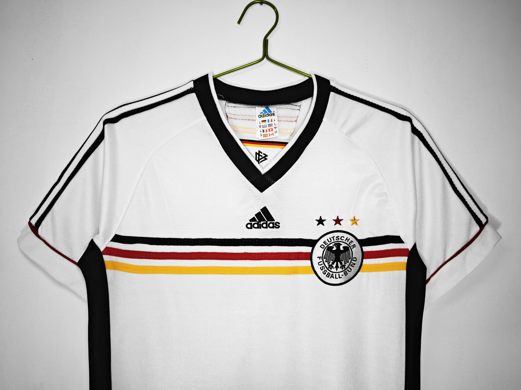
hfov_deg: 73.9
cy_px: 195
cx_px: 260
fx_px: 346
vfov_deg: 58.9
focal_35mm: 23
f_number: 1.75
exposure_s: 1/100
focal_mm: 8.67
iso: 97
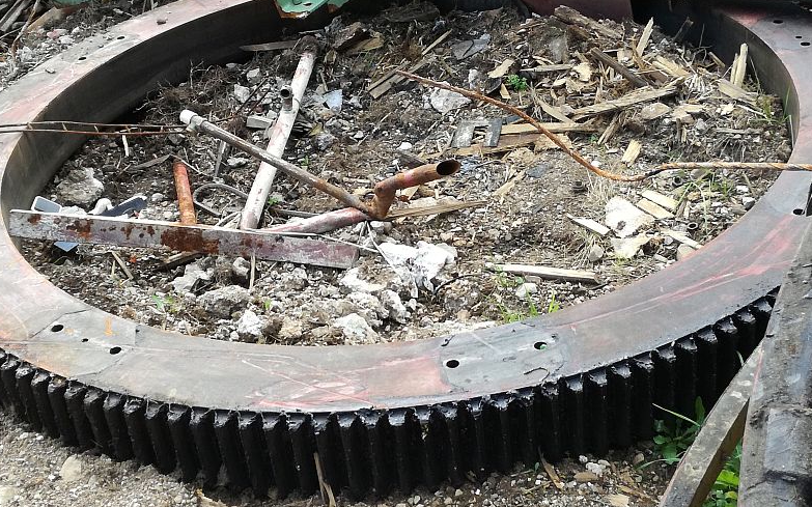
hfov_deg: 38.9
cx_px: 401
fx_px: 1150
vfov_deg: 24.9
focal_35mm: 52
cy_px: 242
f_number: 2
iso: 50
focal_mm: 3.79
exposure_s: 1/136
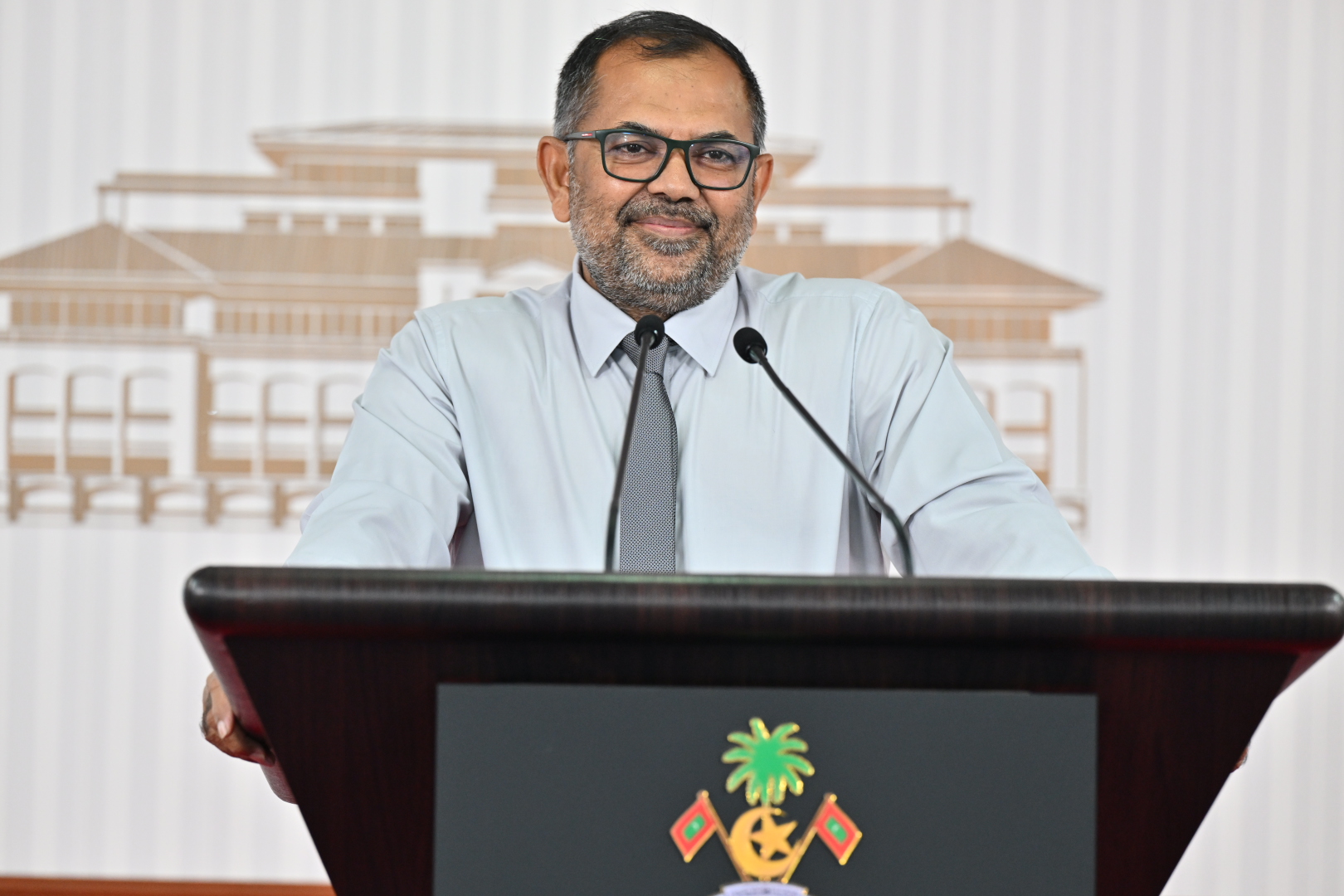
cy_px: 448
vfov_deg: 6.9
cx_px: 672
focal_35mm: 200
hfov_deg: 10.3
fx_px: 7466
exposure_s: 1/200
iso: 1600
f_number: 4
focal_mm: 200
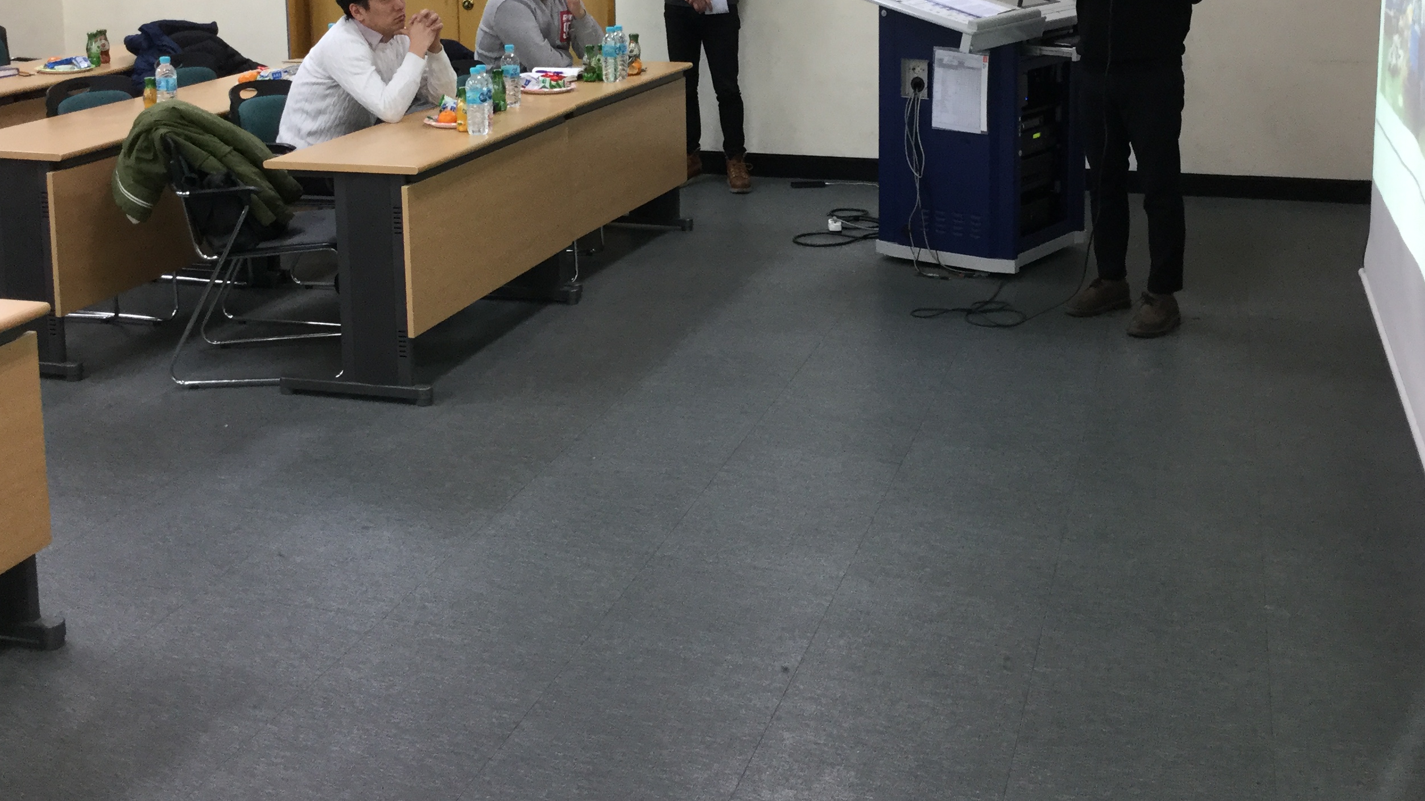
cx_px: 724
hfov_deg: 46.4
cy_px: 116
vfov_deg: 26.4
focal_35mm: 44
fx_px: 1663
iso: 64
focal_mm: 3.3
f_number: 2.4
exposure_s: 1/30
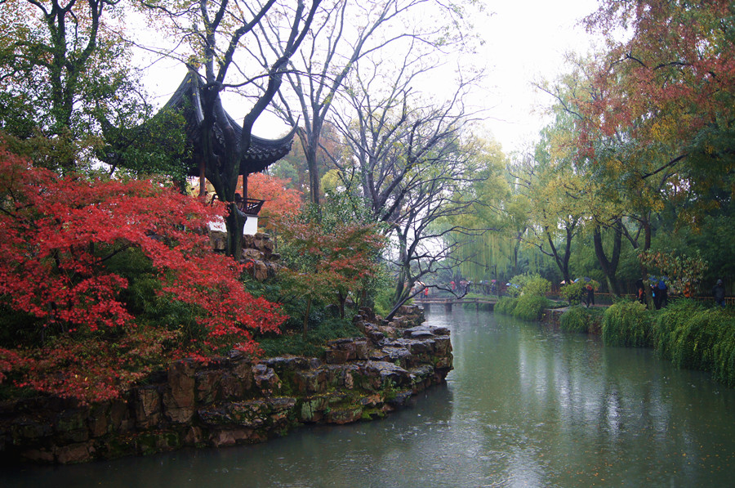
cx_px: 368
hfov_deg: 62.0
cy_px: 244
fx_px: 612
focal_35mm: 30
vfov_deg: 43.5
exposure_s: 1/160
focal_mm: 20
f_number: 4
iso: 320
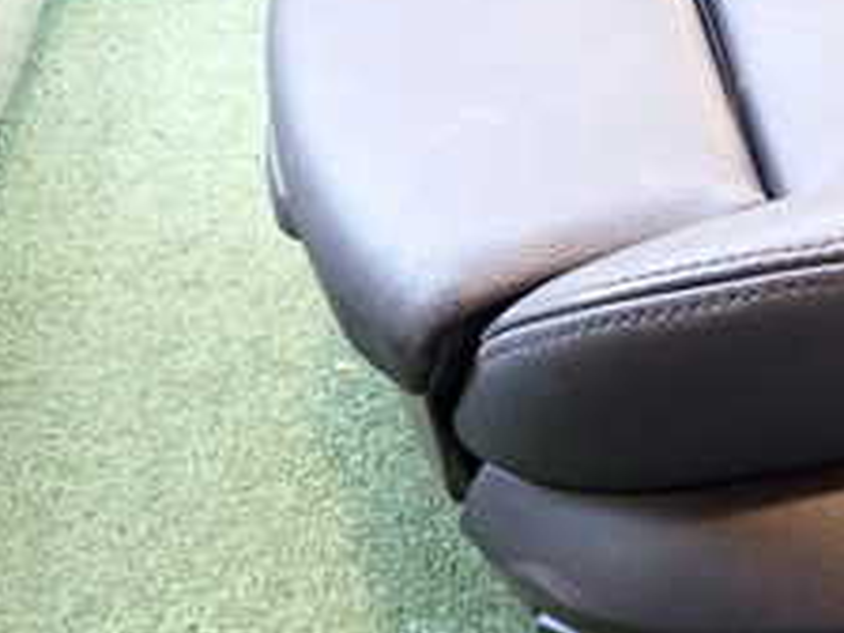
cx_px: 1108
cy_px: 279
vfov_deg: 21.9
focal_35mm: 67
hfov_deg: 25.0
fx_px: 1634
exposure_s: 1/30
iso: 320
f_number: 2
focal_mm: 4.5
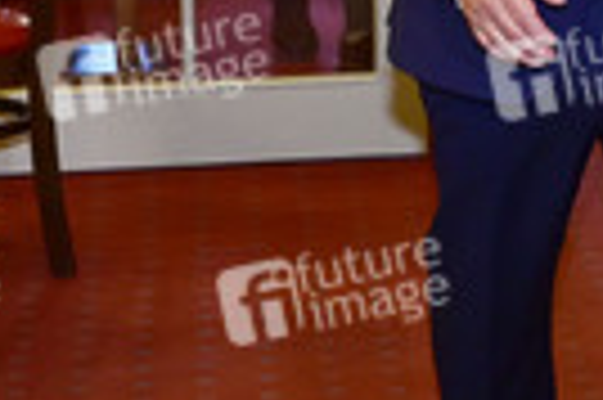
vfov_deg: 9.3
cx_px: 664
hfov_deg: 14.2
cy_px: -270
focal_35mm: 141
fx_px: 2359
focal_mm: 42
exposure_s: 1/200
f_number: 3.5
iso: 1600
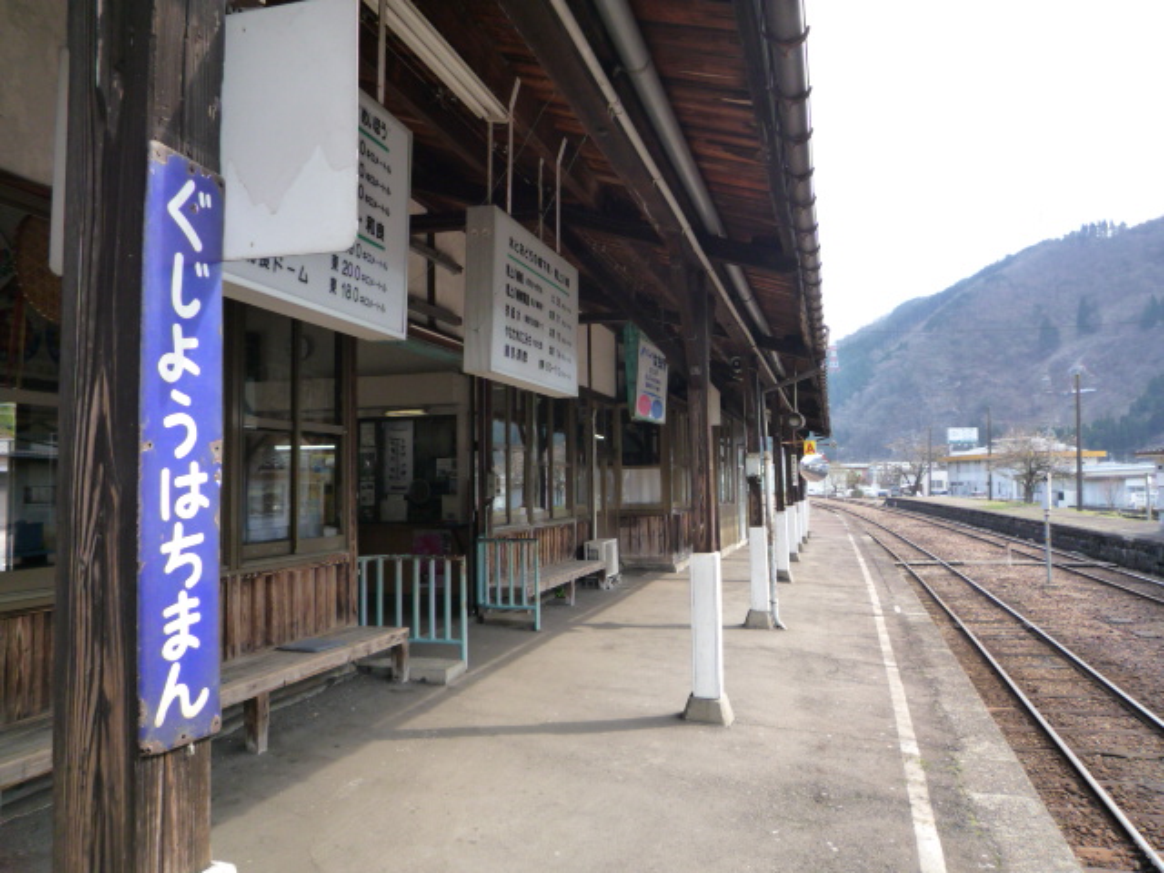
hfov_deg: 69.4
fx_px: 841
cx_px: 582
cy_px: 436
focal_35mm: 25
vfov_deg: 54.9
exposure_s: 1/250
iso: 160
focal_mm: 4.4
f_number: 2.8
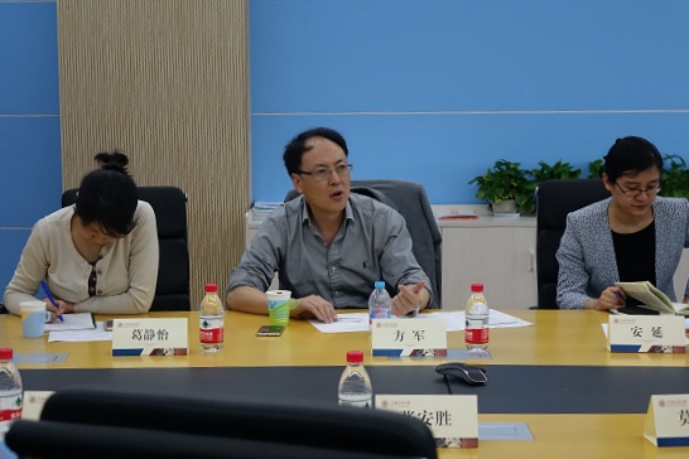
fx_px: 1129
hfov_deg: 33.9
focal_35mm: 59
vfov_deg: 23.0
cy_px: 230
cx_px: 344
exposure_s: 1/60
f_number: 2.8
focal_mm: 21.48
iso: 640
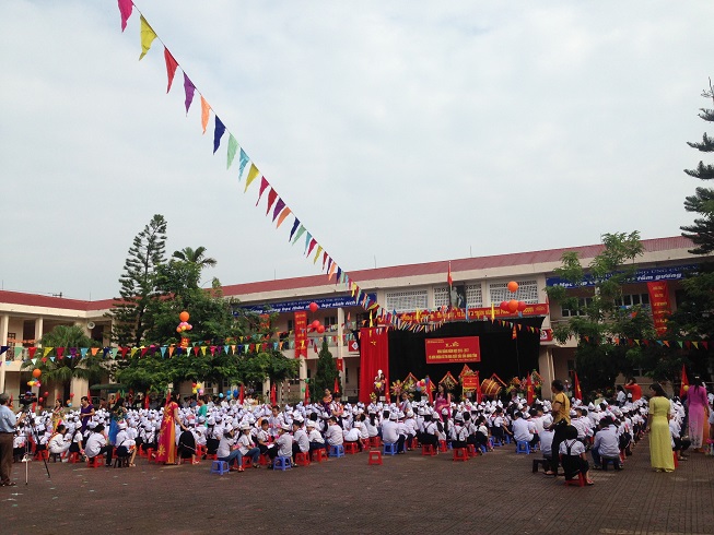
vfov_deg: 43.0
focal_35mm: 33
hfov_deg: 55.3
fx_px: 681
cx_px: 357
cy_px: 268
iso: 50
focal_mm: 4.12
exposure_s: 1/1391
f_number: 2.4
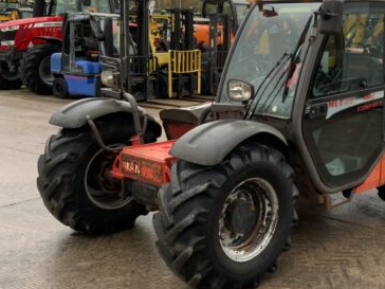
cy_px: 139
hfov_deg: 36.6
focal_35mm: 51
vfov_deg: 28.6
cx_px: 292
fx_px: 567
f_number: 1.8
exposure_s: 1/122
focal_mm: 3
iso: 32
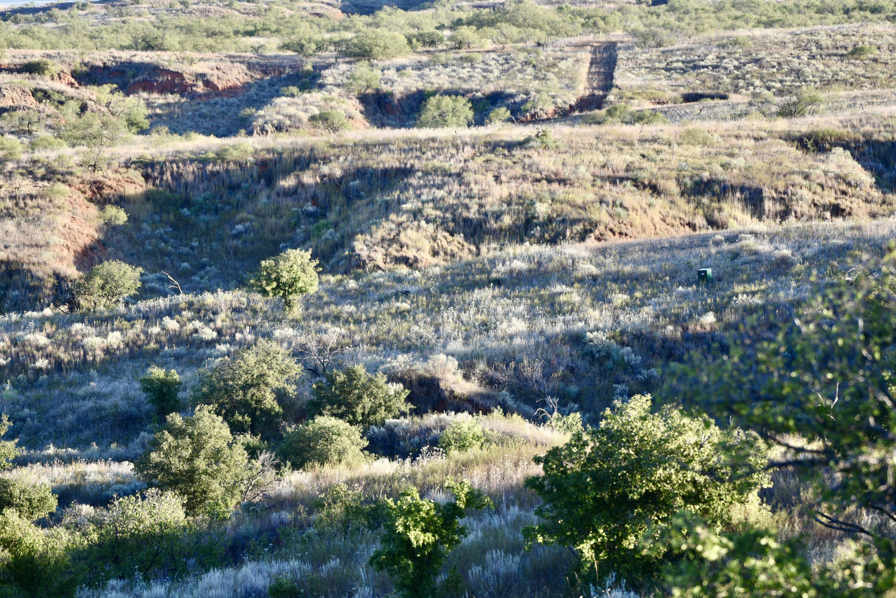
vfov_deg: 5.7
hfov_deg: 8.6
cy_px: 299
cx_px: 448
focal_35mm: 240
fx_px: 5975
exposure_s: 1/400
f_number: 5.6
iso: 400
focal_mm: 240
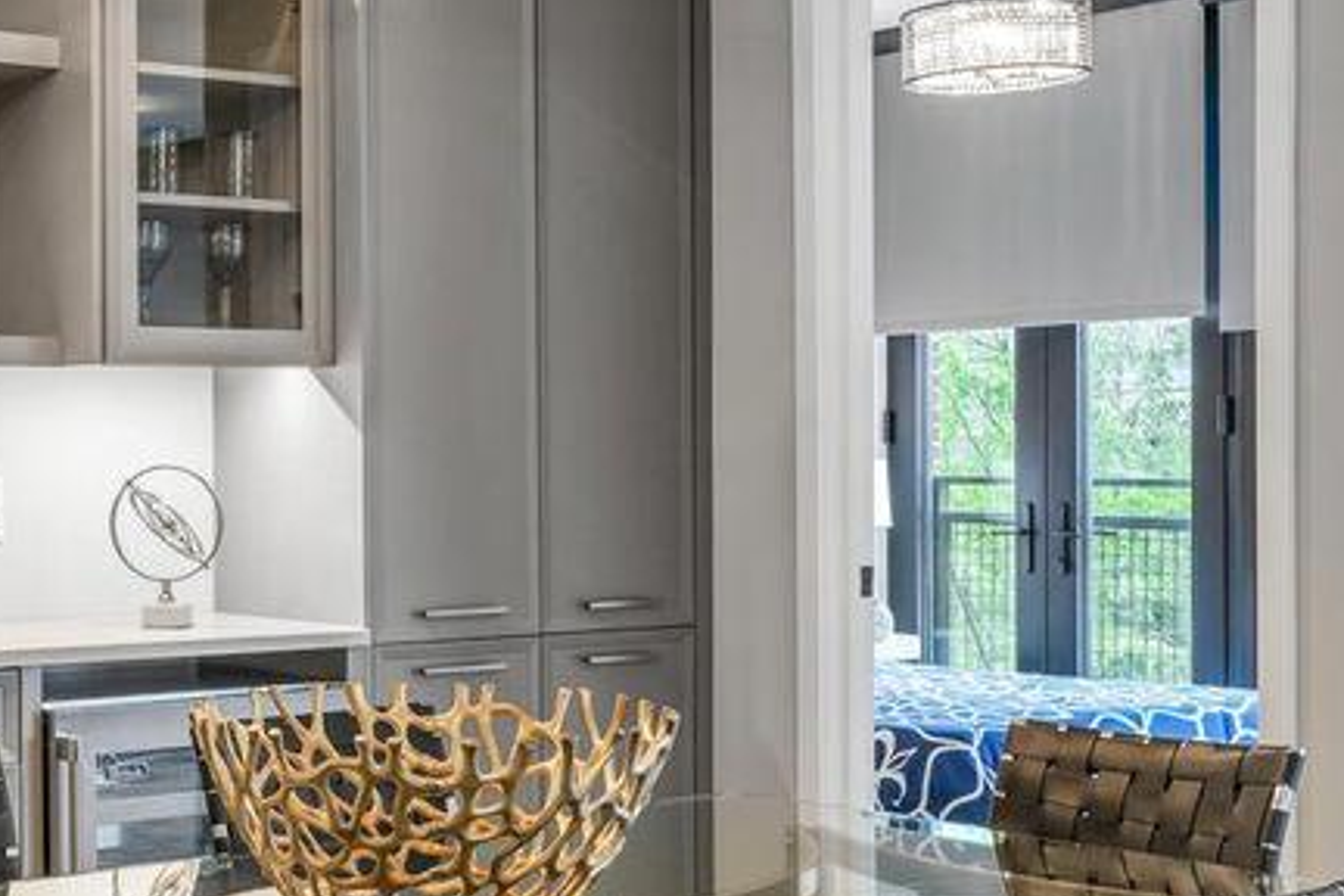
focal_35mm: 62
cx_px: 177
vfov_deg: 22.0
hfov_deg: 31.3
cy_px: 420
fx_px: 2302
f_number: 8
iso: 200
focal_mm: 18.5
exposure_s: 1/4
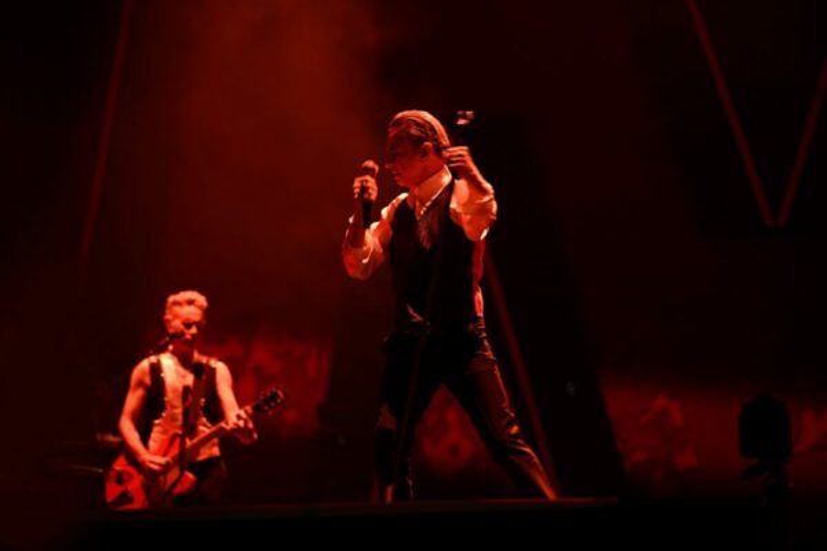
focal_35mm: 155
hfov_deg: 13.2
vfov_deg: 8.9
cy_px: 276
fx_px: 3560
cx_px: 414
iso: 1000
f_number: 2.8
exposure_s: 1/100
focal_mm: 155
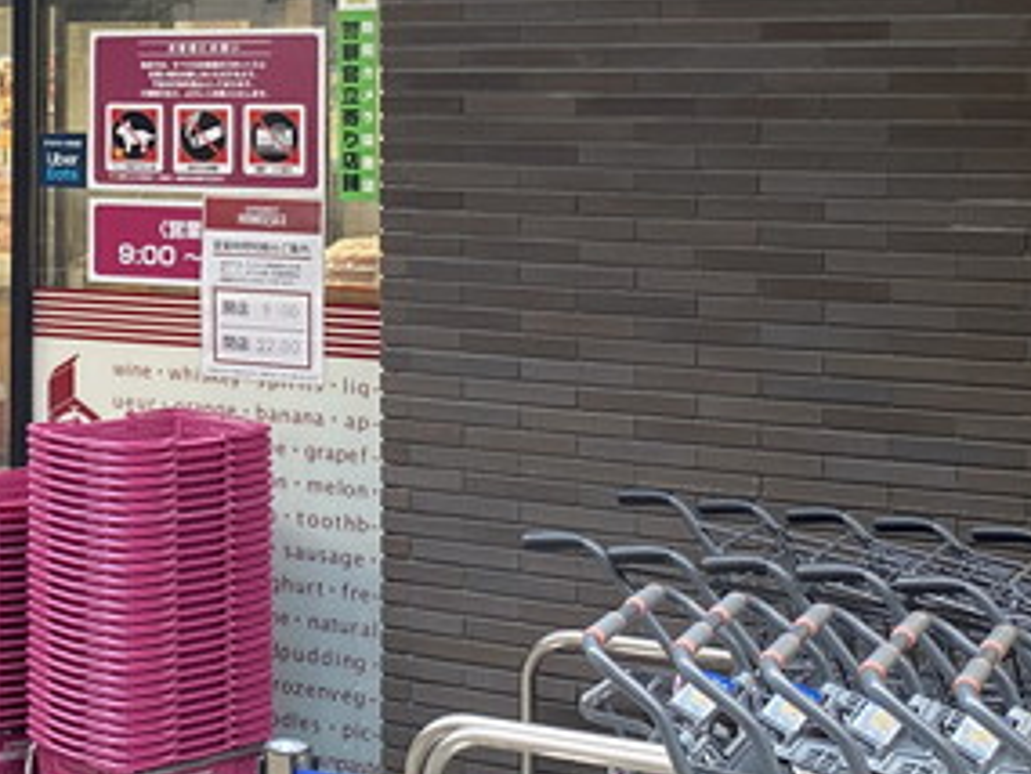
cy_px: 90
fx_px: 2175
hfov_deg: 25.5
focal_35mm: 73
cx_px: 25
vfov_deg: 19.8
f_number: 1.8
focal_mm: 4.25
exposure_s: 1/50
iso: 64
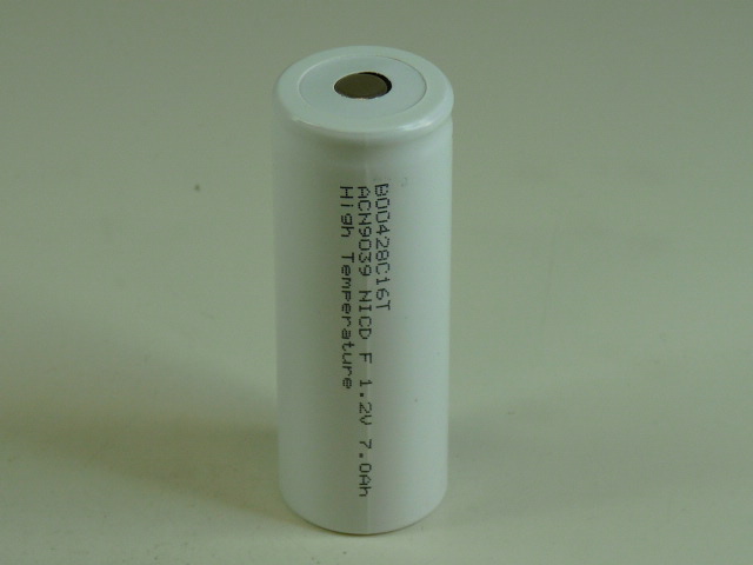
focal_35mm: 138
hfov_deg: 14.3
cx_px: 376
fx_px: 3002
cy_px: 282
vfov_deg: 10.7
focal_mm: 13.8
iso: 100
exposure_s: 1/100
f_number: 3.4
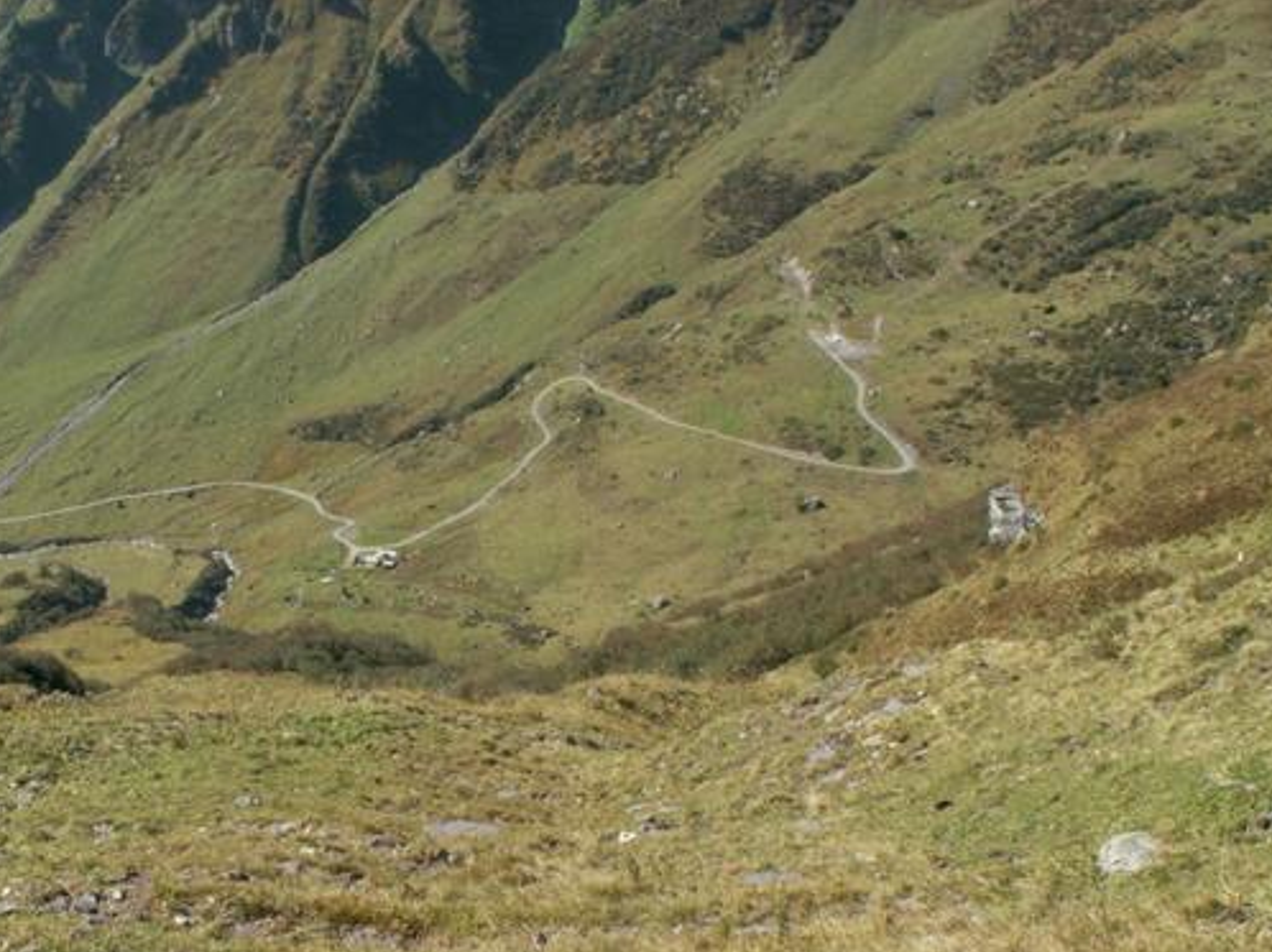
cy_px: 607
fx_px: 1653
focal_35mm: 45
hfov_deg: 41.8
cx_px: 478
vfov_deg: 32.0
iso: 50
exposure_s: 1/200
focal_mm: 5.86
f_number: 5.6
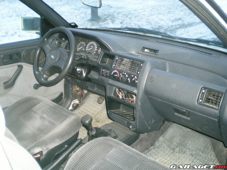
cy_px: 83
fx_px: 256
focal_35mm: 39
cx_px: 116
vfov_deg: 36.8
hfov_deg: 47.9
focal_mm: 6.3
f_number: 3.1
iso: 438
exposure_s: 1/30
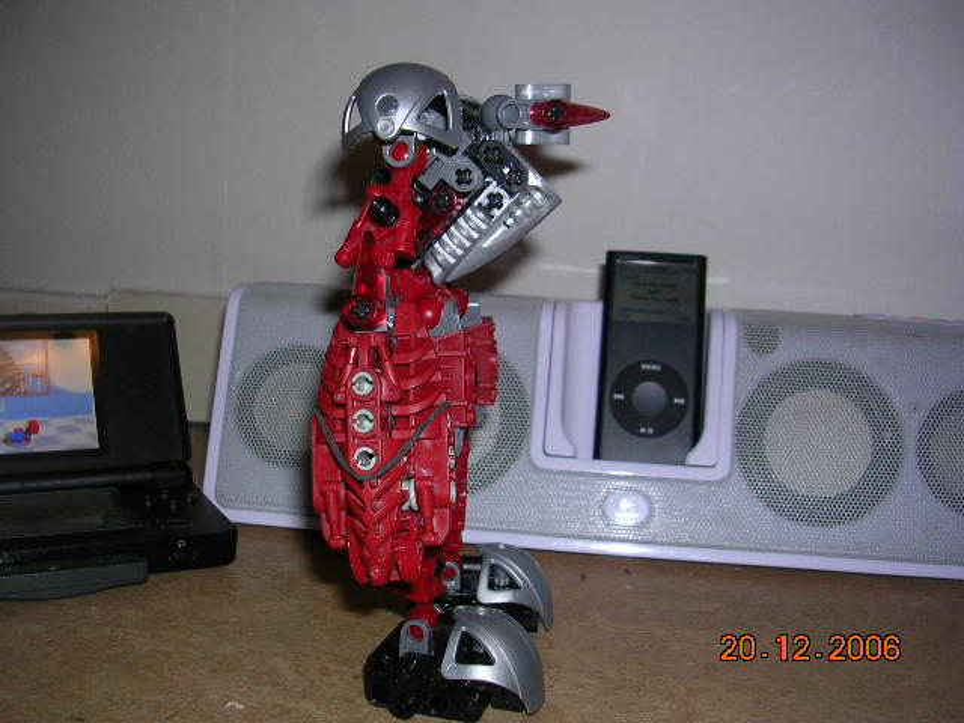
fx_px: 1058
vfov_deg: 37.7
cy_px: 362
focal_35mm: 38
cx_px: 482
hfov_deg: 49.0
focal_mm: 5.8
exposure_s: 1/60.1
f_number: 2.8
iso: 50
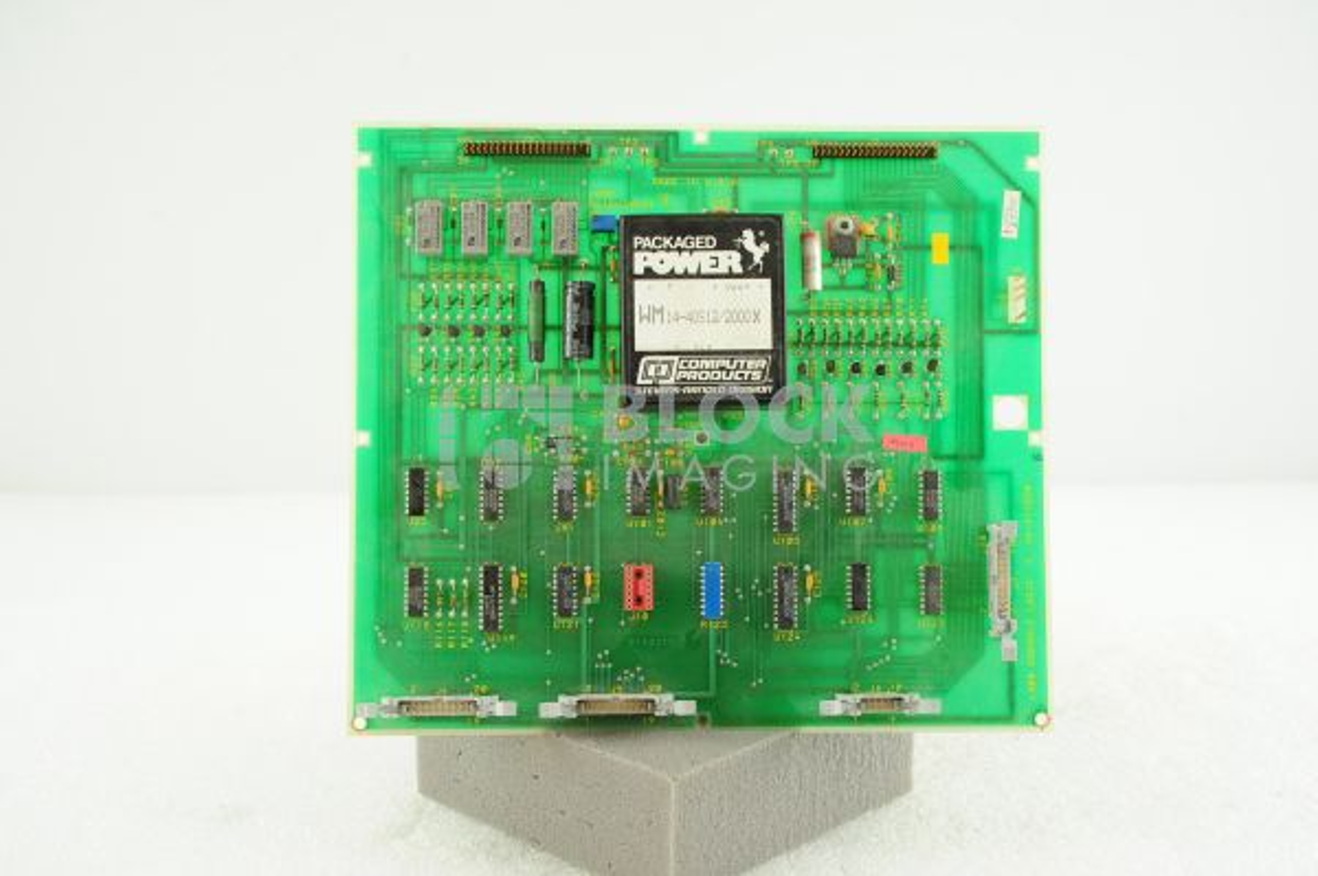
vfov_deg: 26.9
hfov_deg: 39.6
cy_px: 438
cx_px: 659
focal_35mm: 50
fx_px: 1829
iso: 1600
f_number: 10
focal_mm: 50
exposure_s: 1/125
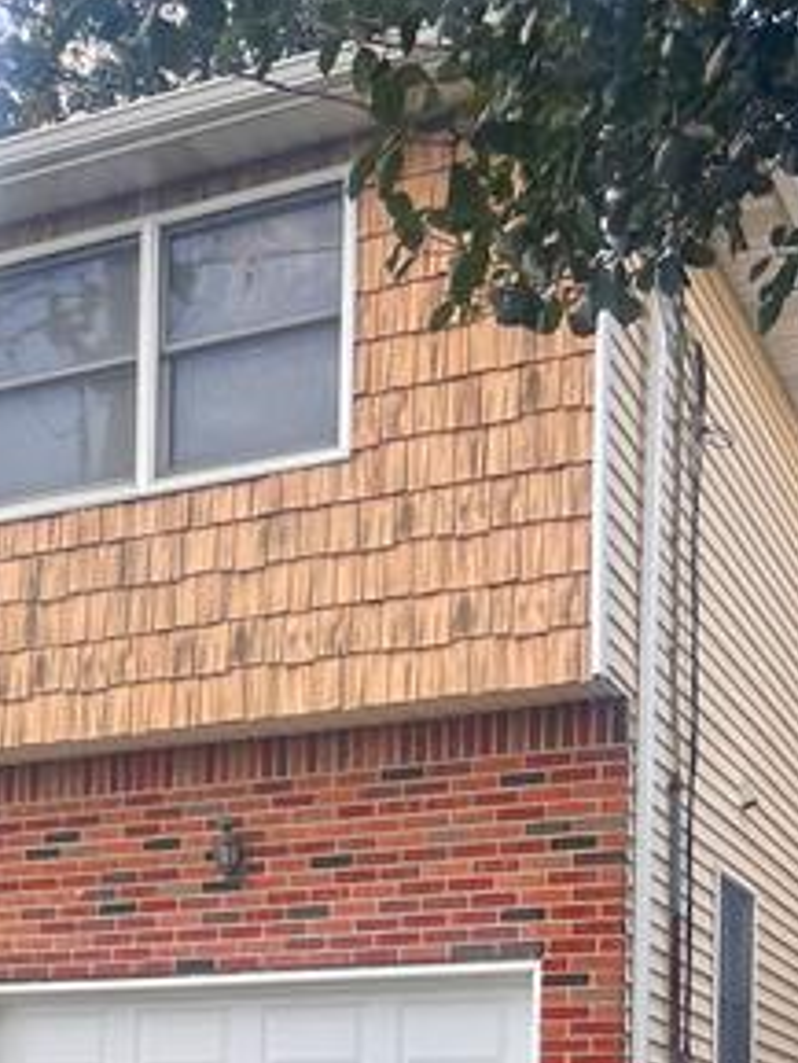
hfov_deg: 20.2
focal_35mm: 69
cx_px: -121
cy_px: 1155
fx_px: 2119
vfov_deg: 26.1
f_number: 1.6
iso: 50
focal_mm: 5.1
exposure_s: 1/920
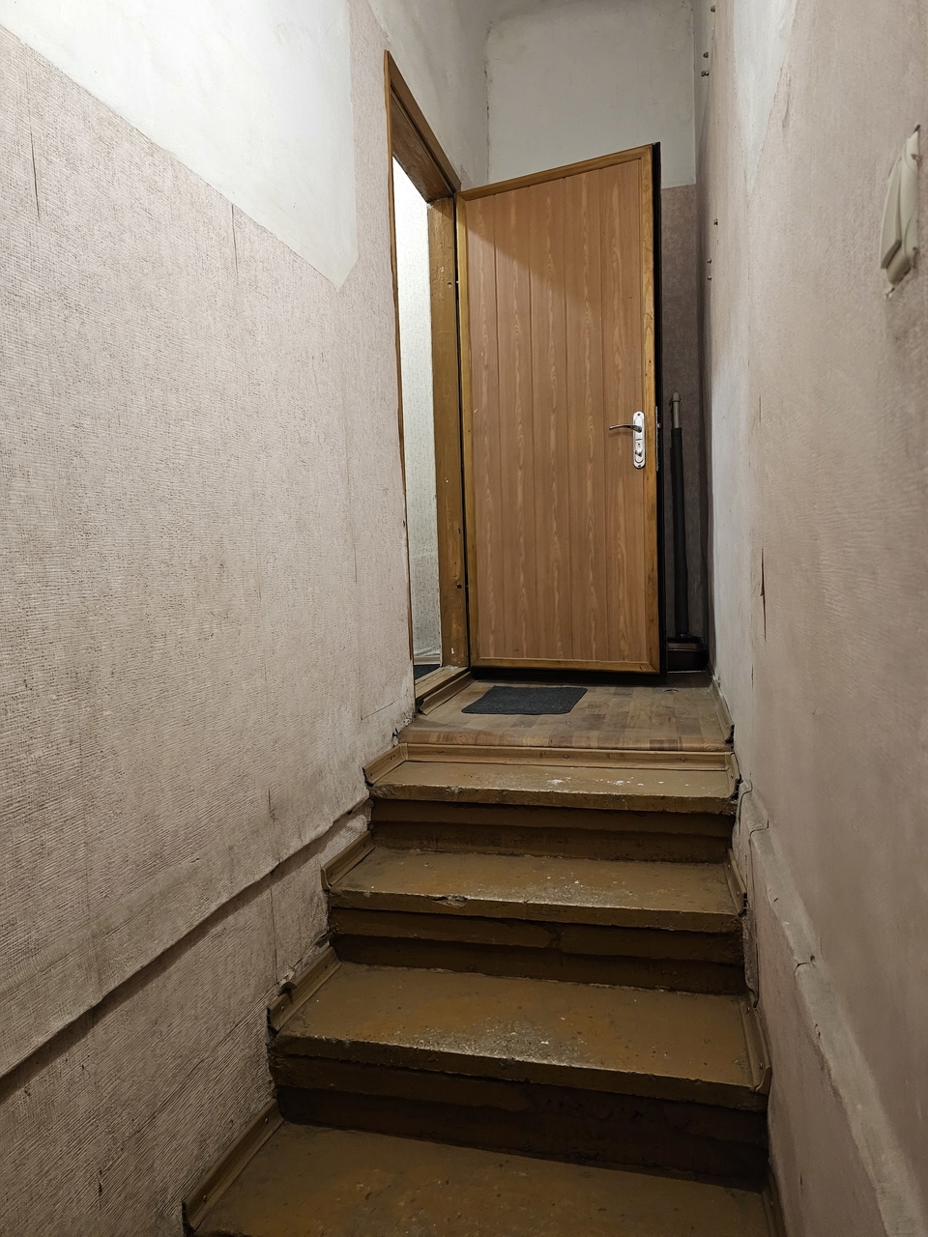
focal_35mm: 23
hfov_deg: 58.9
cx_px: 464
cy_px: 618
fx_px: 822
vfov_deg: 73.9
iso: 1000
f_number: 1.7
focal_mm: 6.3
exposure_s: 1/100
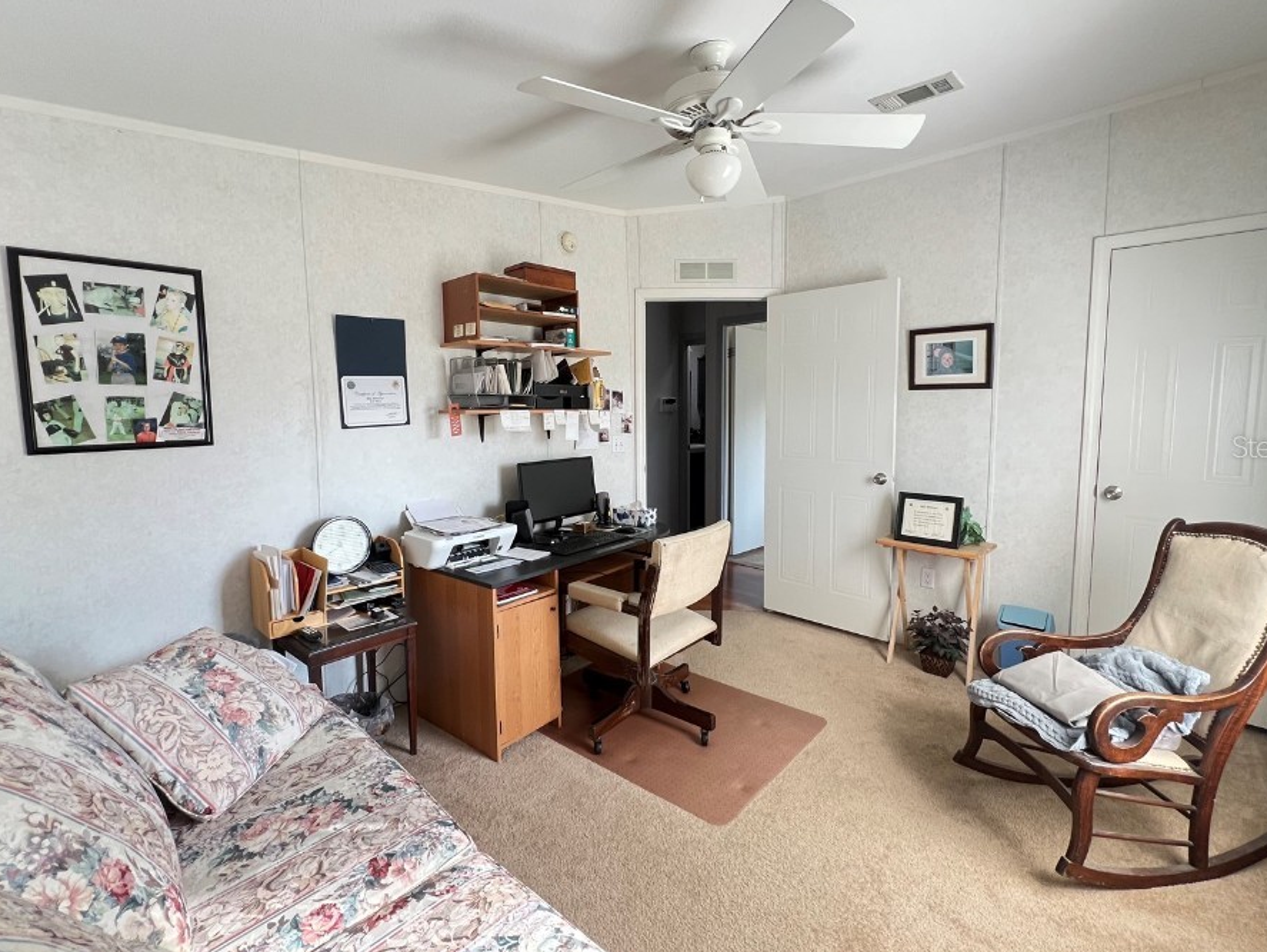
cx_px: 636
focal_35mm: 15
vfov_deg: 81.7
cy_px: 446
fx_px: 549
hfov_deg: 98.1
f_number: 1.8
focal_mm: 1.57
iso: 160
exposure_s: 1/99
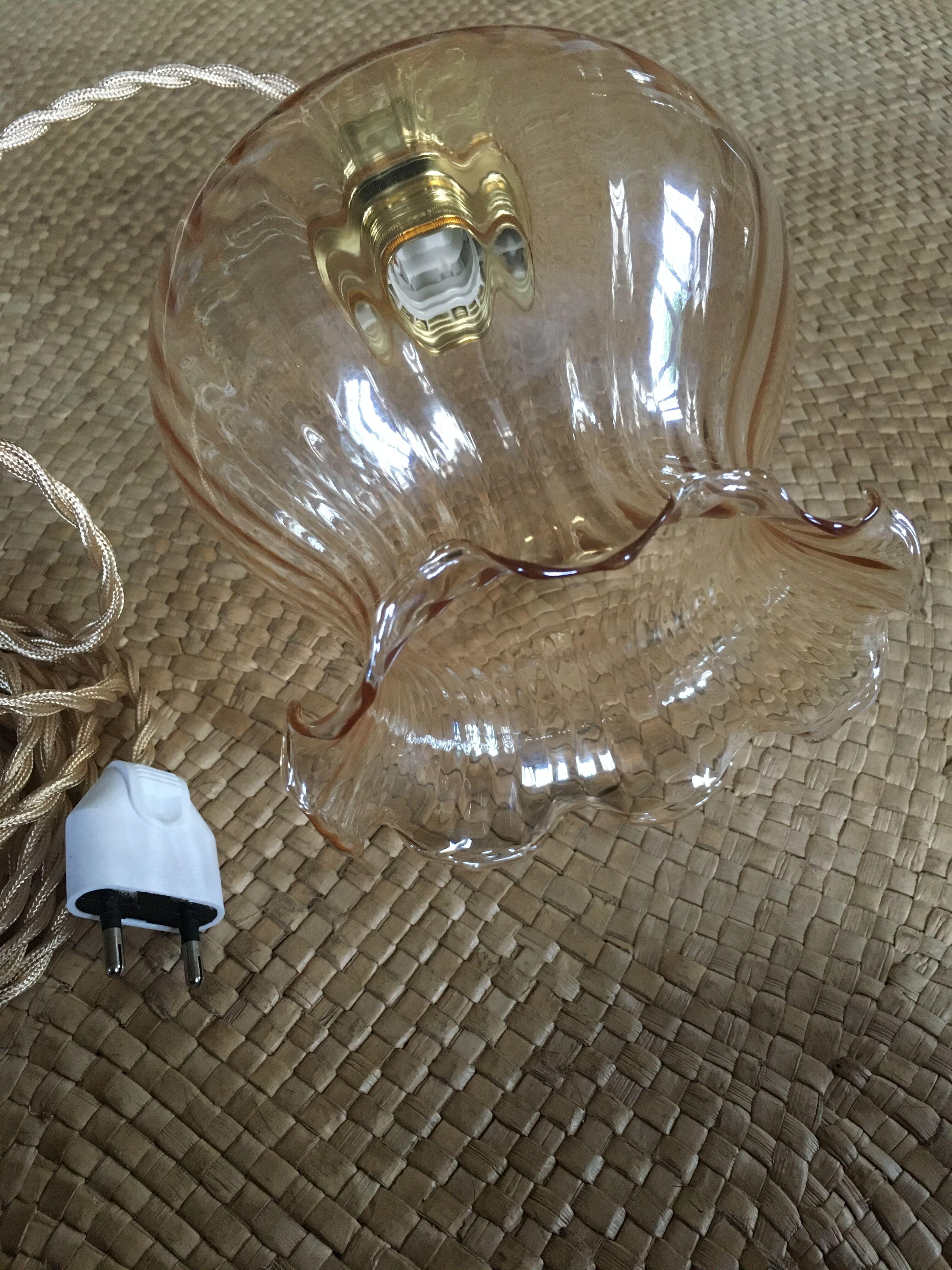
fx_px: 1063
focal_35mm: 29
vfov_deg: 61.7
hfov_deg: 48.2
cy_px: 635
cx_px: 476
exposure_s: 1/17
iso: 200
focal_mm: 4.15
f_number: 2.2
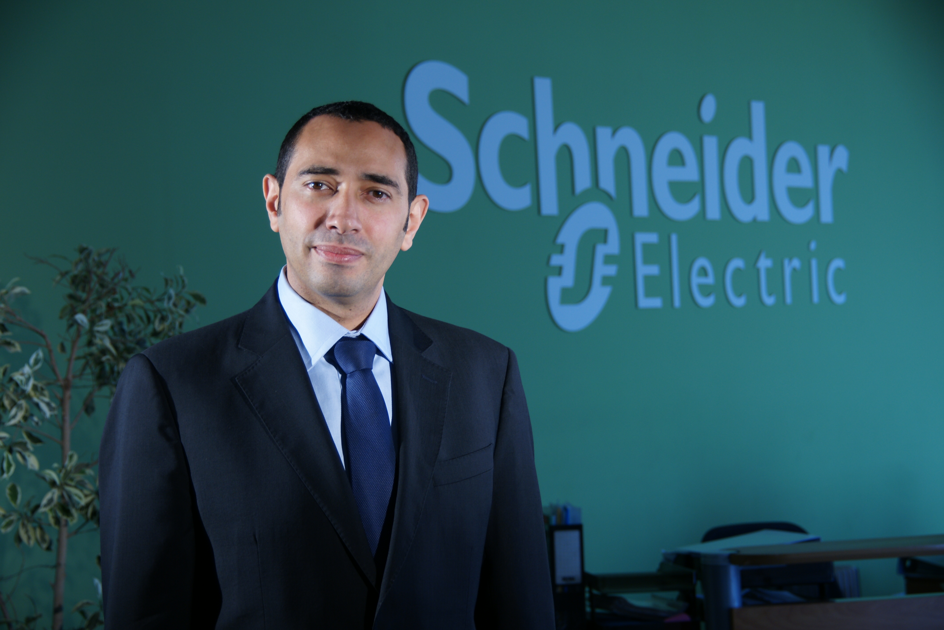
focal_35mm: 82
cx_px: 472
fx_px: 2163
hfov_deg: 24.6
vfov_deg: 16.6
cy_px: 315
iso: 200
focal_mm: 55
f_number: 4.5
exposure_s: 1/90
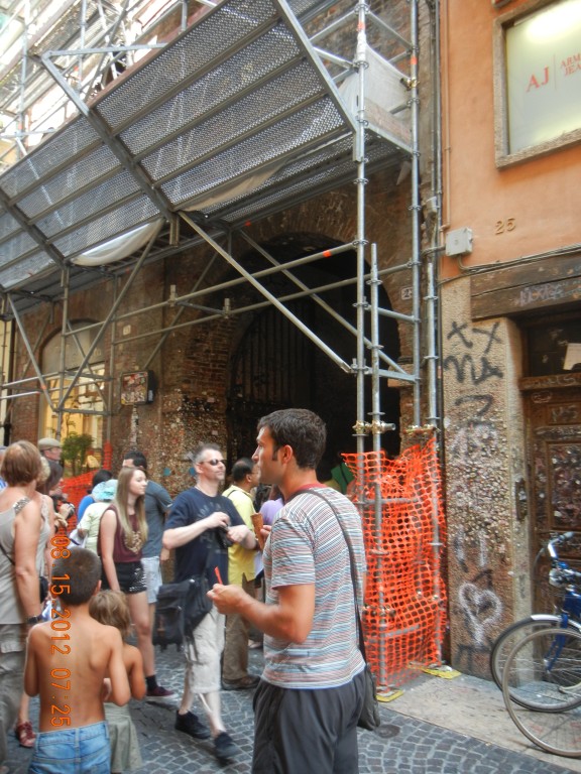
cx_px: 290
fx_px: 671
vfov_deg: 60.0
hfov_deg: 46.8
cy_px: 387
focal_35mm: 30
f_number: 3.5
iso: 188
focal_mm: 5.4
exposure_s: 1/59.4
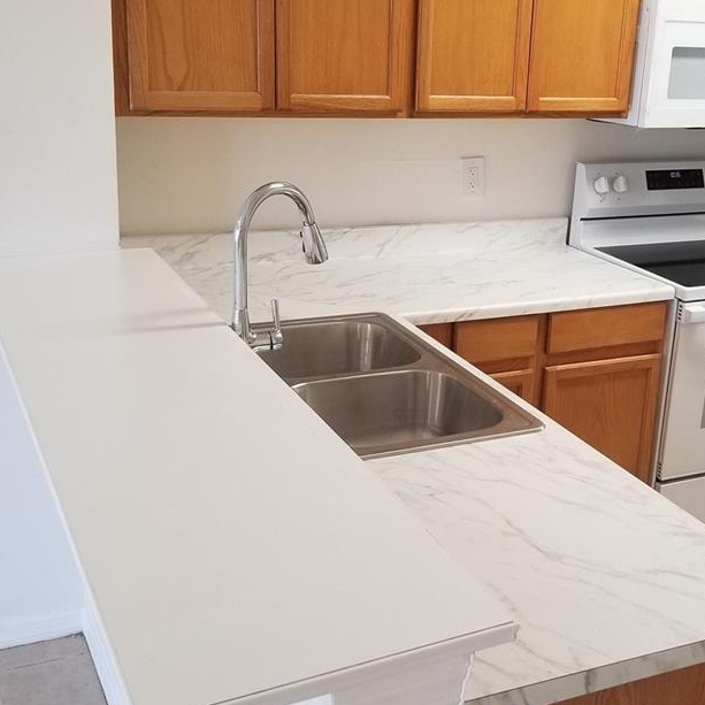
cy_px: 306
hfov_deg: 37.0
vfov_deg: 37.5
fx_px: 1037
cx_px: 495
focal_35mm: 45
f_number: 1.7
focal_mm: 4.3
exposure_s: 1/60
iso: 100
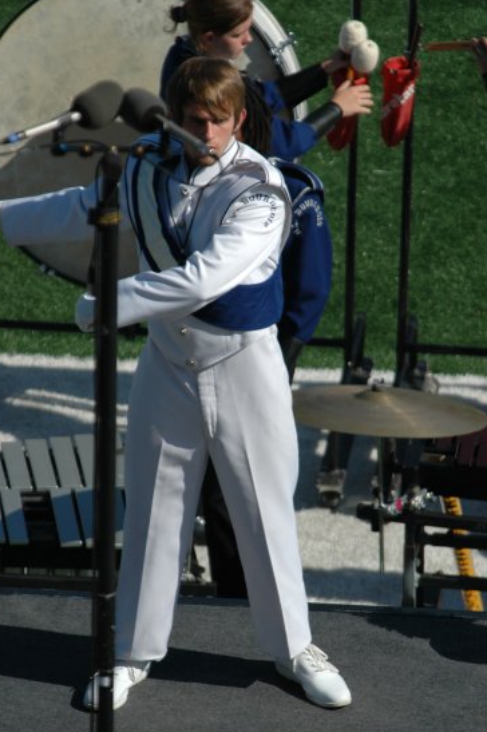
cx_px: 248
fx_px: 13368
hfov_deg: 2.1
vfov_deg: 3.1
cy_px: 392
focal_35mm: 658
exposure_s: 1/1250
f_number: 5.6
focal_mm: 400
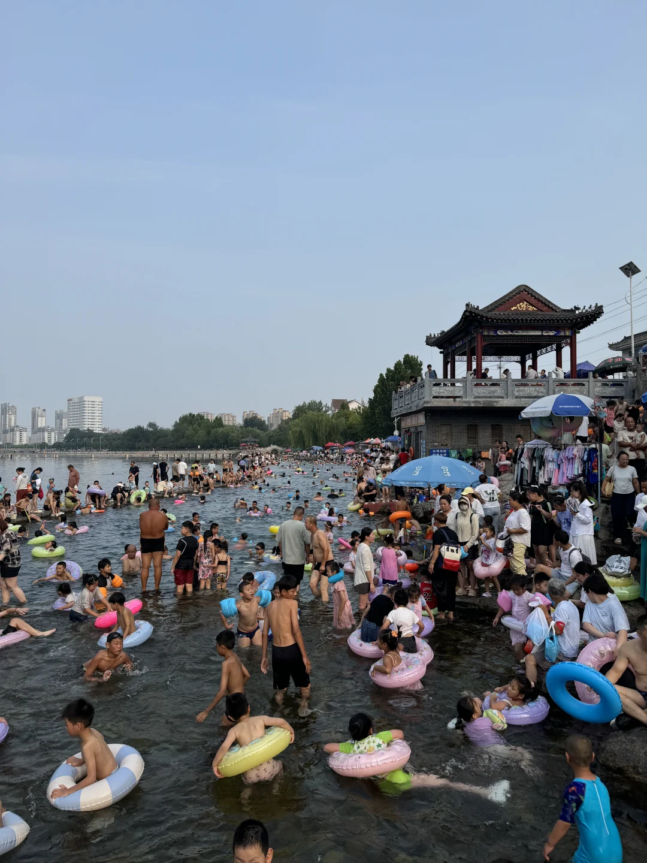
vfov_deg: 71.6
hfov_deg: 56.8
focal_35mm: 24
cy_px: 432
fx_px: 598
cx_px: 324
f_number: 1.78
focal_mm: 6.76
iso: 80
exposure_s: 1/3096
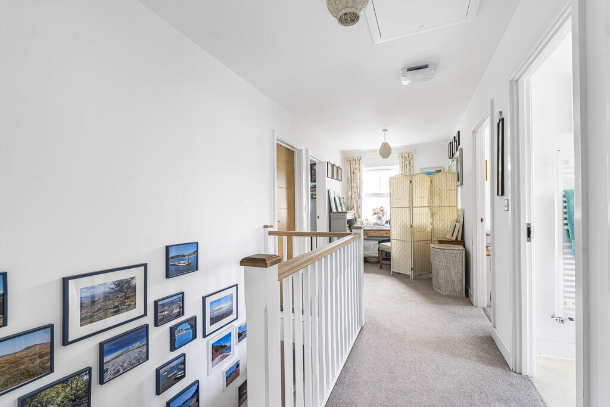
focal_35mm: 16
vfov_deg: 73.8
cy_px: 204
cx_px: 305
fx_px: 271
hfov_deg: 96.7
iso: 200
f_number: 8
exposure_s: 1/5
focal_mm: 16
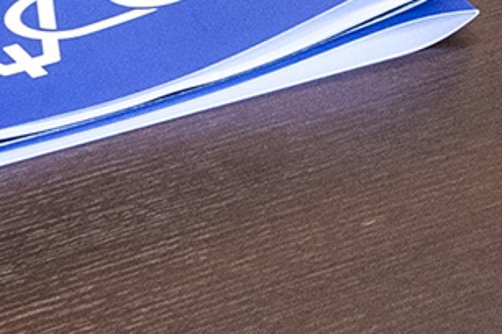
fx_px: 3765
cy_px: -744
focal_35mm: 270
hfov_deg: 7.4
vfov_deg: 4.8
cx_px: 848
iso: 2000
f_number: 4
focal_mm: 35
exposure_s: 1/160
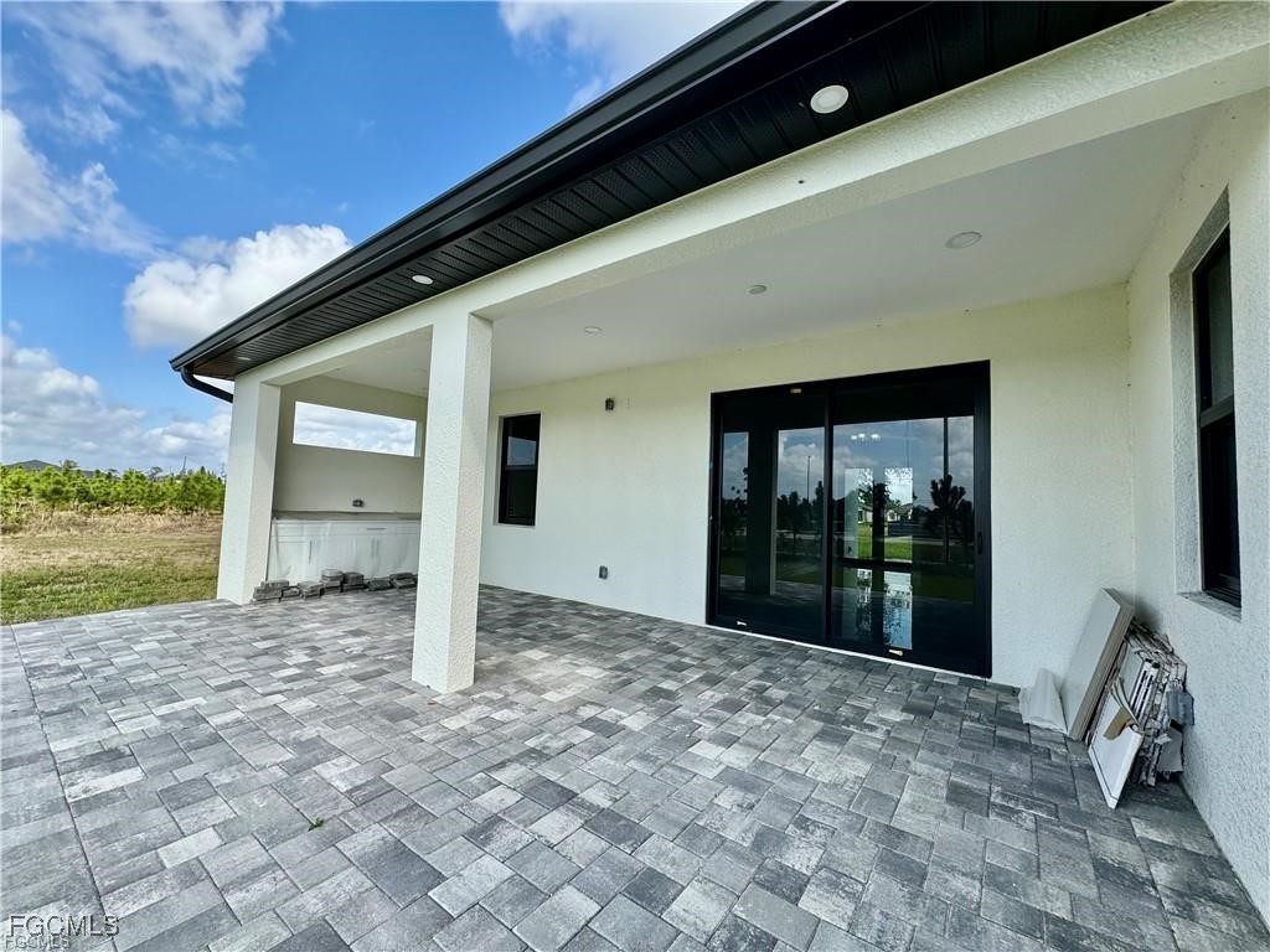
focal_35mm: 14
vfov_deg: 85.7
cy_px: 476
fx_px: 514
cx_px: 635
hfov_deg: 102.1
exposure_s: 1/993
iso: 50
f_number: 2.2
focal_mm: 2.22
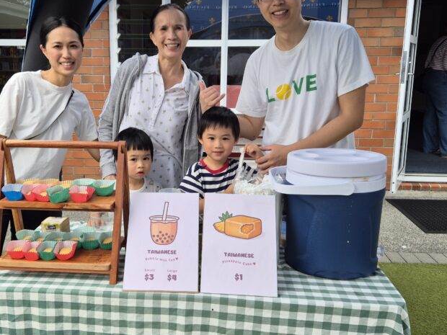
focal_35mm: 38
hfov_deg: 48.6
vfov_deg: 37.7
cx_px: 173
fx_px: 491
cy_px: 159
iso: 25
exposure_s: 1/676
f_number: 1.8
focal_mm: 5.4
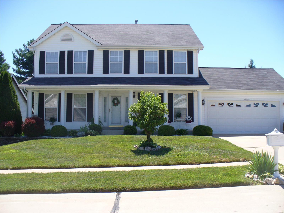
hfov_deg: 50.1
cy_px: 106
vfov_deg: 38.7
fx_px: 304
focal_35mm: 37
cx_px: 142
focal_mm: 6.1
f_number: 5.6
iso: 80
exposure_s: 1/250
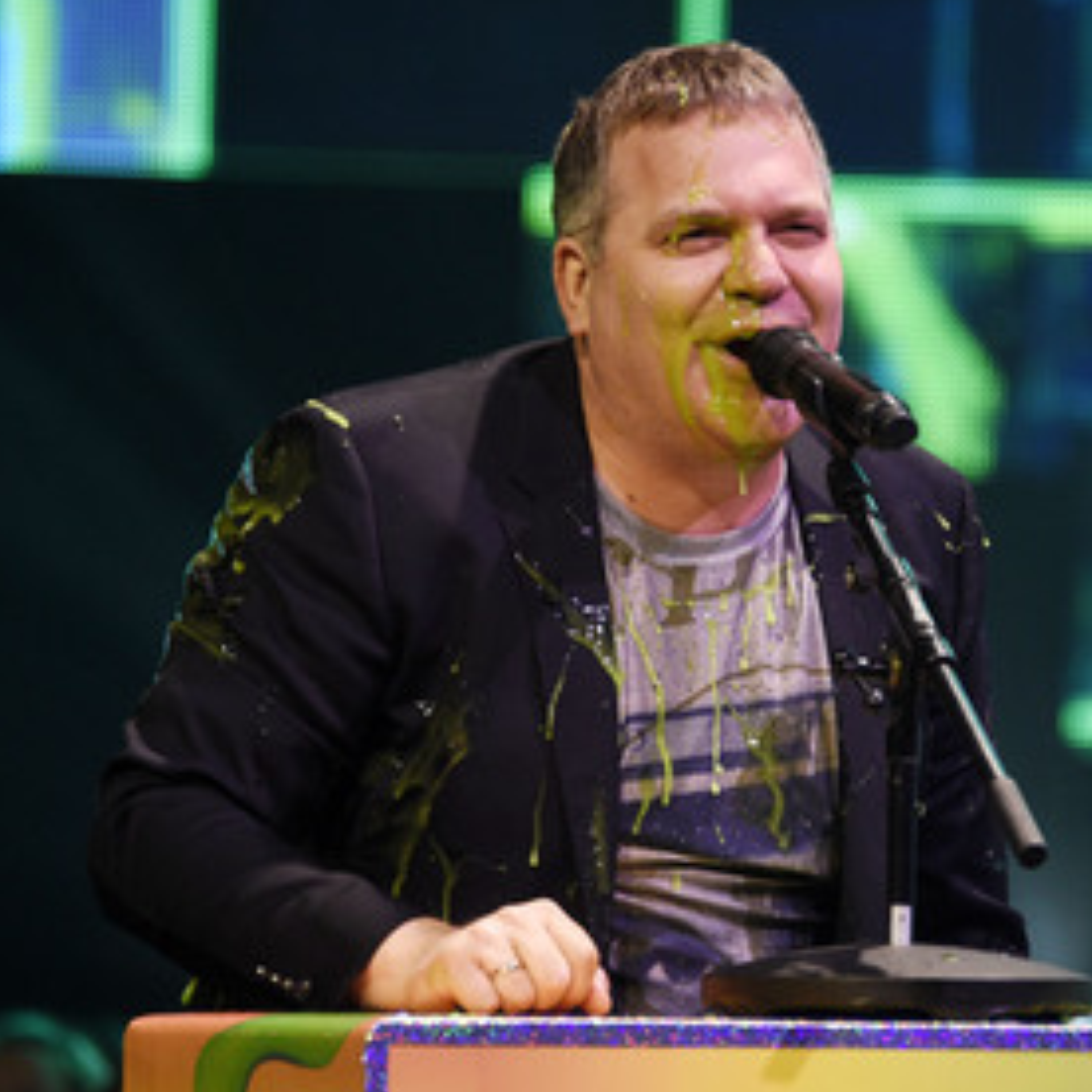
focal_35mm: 415
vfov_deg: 4.2
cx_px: 629
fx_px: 14811
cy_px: 518
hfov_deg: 4.2
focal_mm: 300
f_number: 5.6
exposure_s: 1/125
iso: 2500
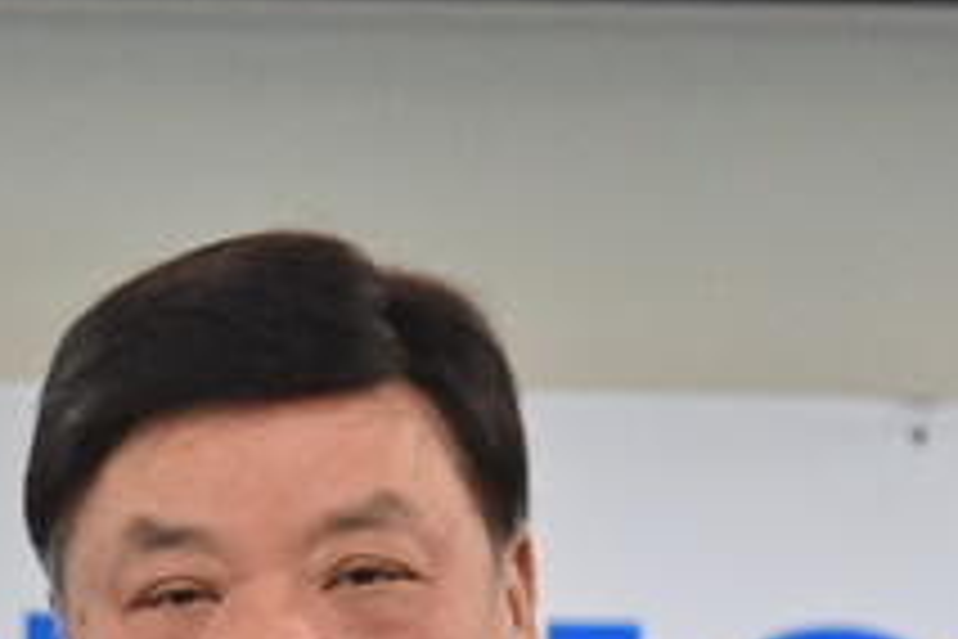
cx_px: -958
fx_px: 13783
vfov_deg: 2.6
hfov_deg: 3.9
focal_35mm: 518
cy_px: 1213
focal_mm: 86
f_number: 4
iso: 2000
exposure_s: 1/200
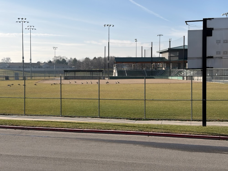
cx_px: 114
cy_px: 86
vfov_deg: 28.0
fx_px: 343
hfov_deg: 36.8
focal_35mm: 52
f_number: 1.6
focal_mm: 5.96
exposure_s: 1/4065
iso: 40
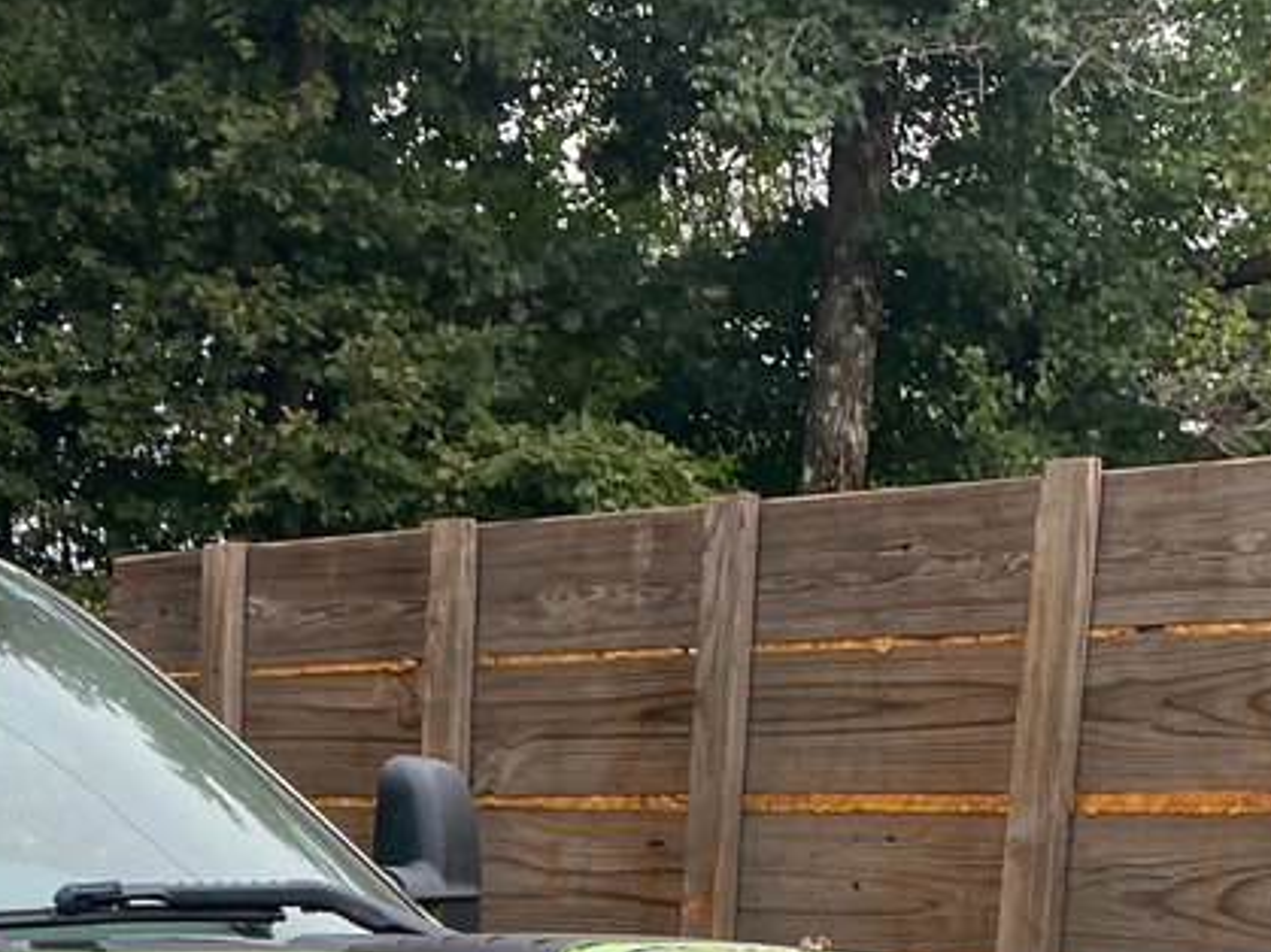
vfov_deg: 14.5
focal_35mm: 94
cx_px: -366
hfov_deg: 19.3
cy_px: 1496
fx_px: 3450
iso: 32
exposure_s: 1/463
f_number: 1.8
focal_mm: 4.25
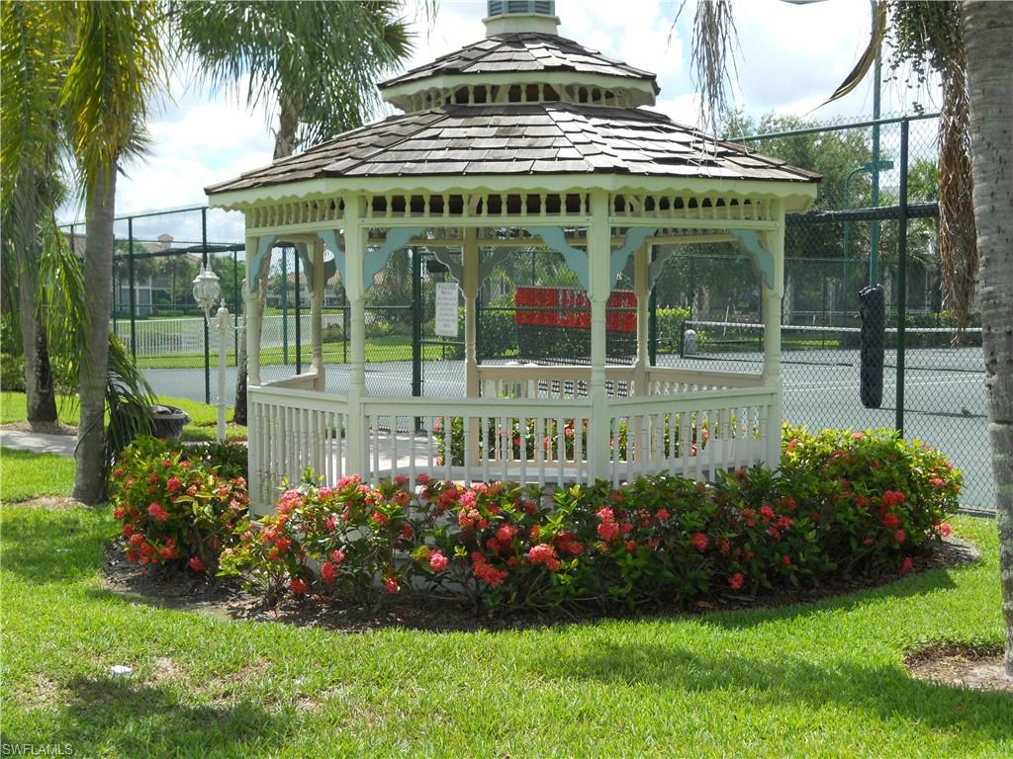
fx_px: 1346
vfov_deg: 31.5
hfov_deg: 41.2
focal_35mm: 46
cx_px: 506
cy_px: 380
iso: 80
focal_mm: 8.3
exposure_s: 1/500
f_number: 3.4
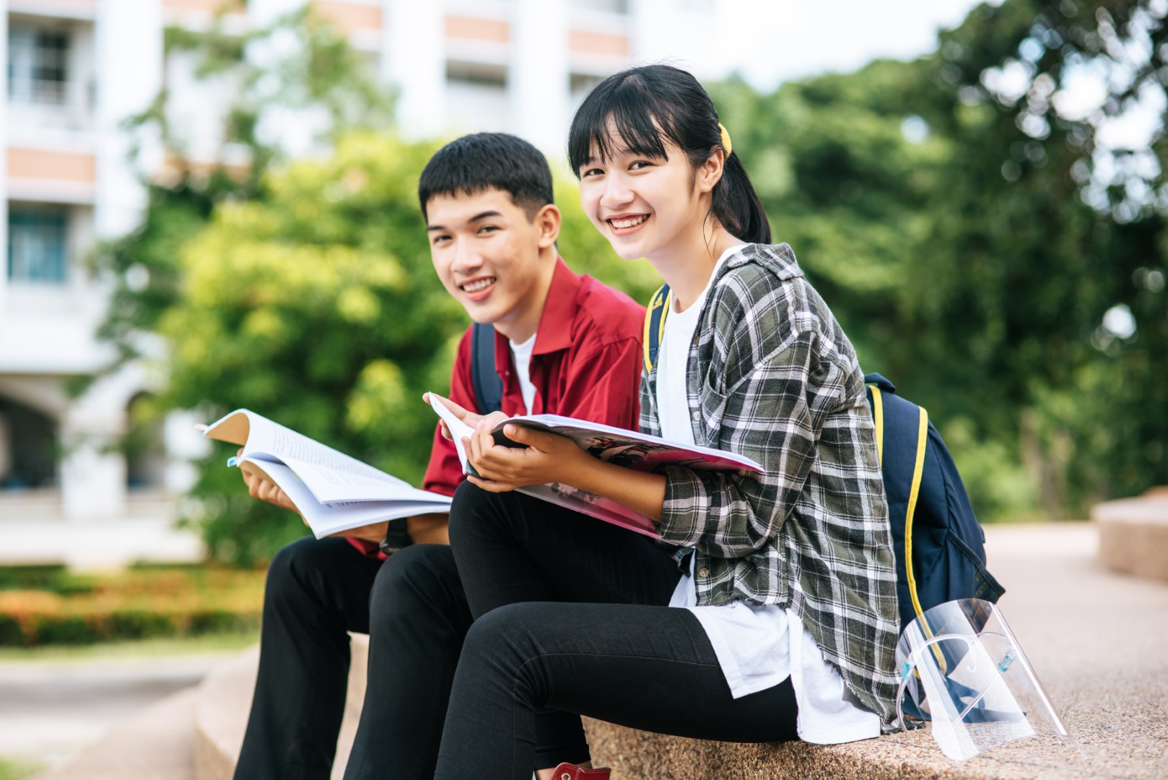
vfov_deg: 16.1
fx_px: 2759
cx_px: 584
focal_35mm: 85
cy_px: 390
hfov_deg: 23.9
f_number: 2.2
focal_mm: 85
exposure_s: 1/320
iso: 64
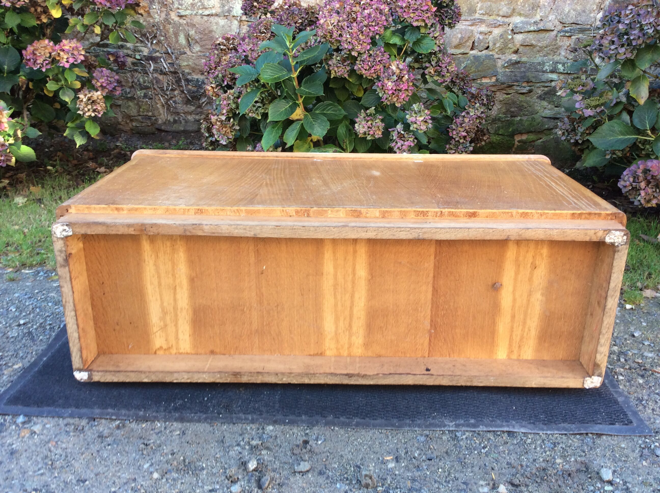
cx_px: 330
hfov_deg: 56.9
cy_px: 246
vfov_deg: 44.1
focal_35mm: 32
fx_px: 609
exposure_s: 1/50
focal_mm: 3.3
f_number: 2.4
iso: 40
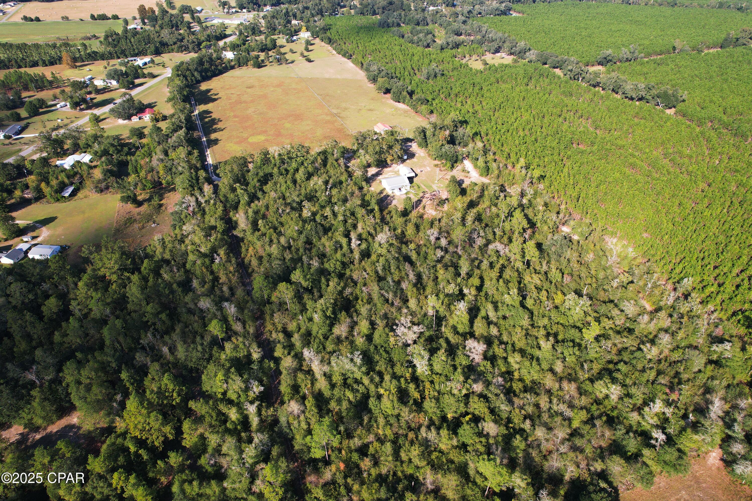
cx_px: 376
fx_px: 460
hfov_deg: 78.6
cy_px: 250
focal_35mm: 22
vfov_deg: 57.2
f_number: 2.8
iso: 100
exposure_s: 1/240
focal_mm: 8.38
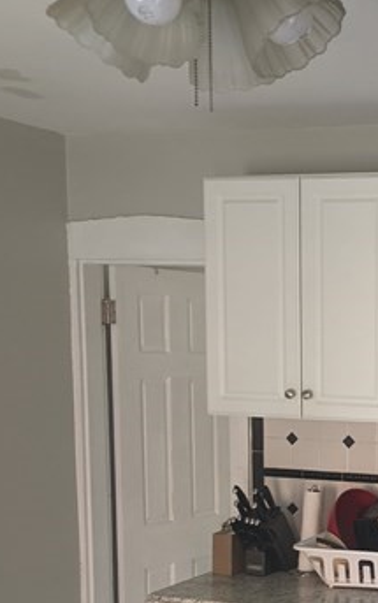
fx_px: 1053
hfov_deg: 19.1
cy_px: 492
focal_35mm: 64
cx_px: 468
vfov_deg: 31.1
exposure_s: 1/30
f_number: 1.8
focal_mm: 4.44
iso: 127
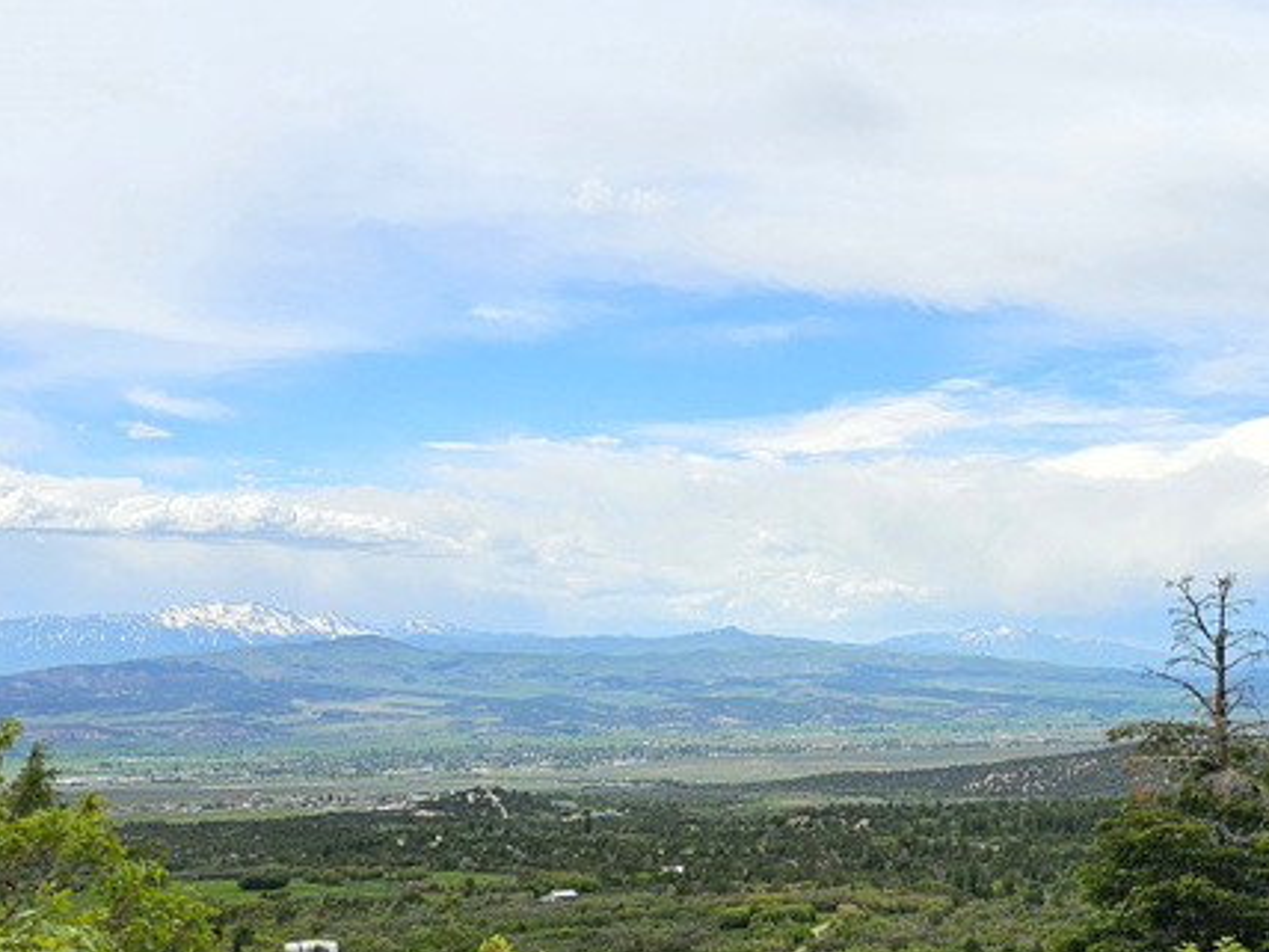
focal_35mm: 55
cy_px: 635
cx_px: 851
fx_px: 2016
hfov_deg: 34.6
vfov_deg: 26.4
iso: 10
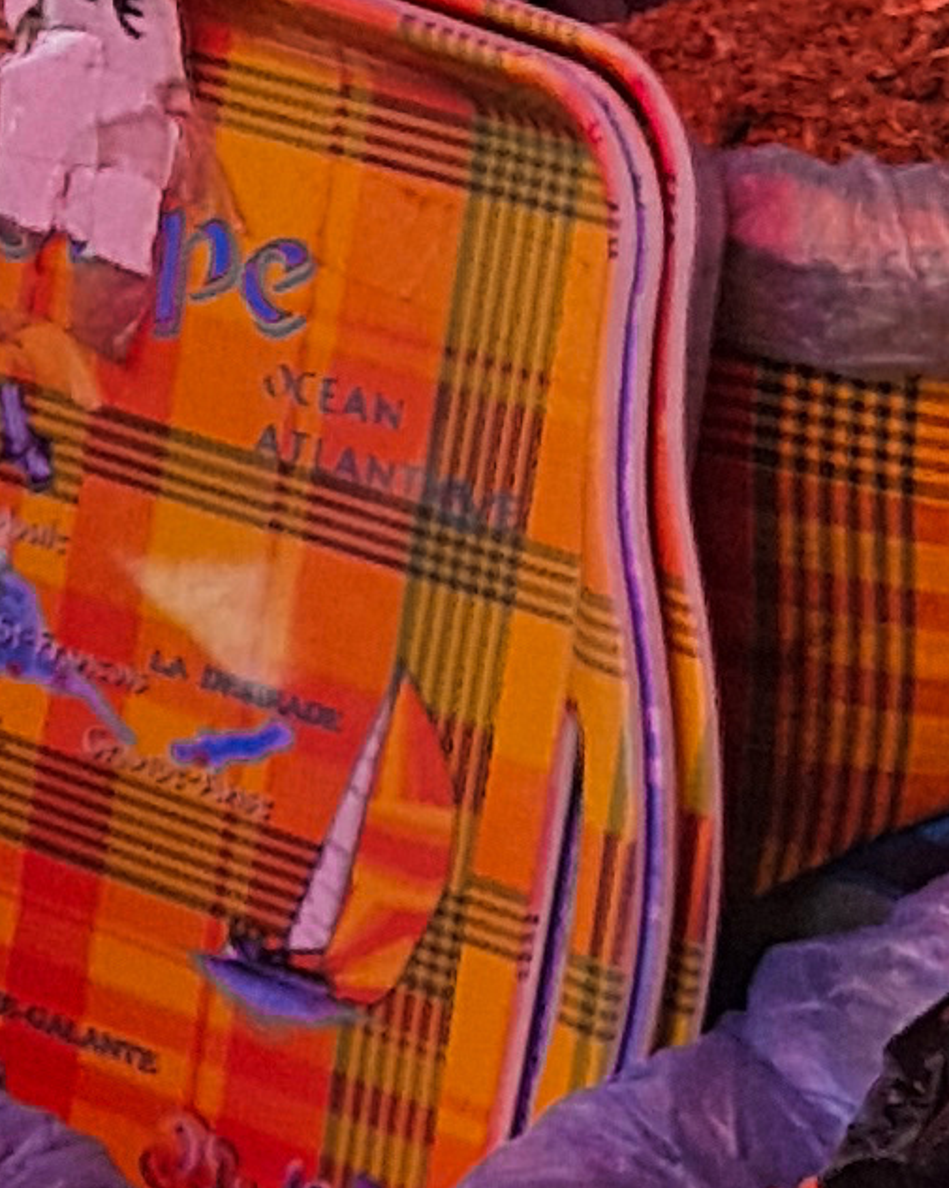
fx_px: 5692
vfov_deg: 11.9
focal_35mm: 162
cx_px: 2426
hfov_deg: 8.5
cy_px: 654
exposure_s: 1/2384
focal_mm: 4.2
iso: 40
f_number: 1.7
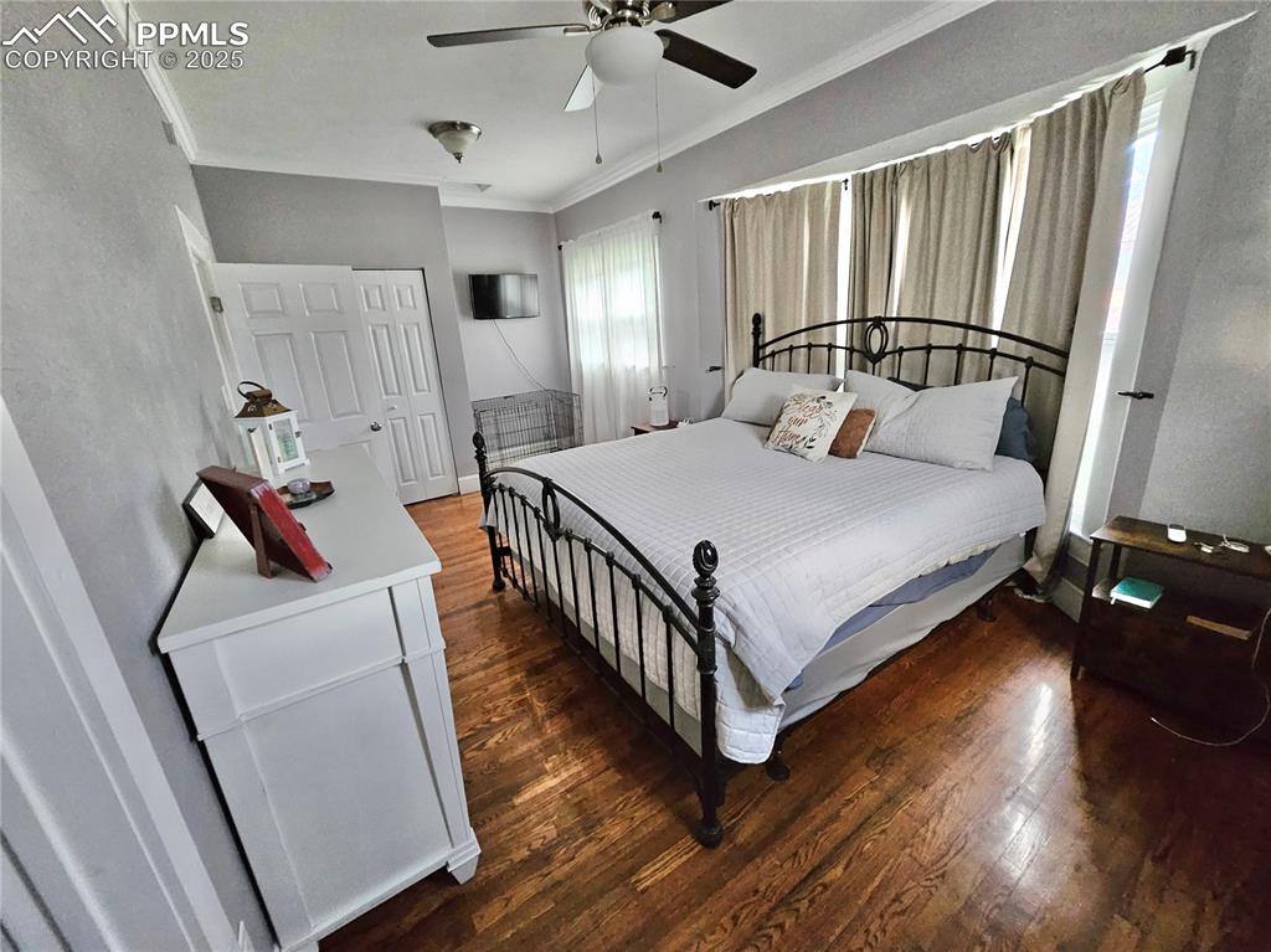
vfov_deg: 89.9
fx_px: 477
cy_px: 476
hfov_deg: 106.2
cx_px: 636
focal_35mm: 13
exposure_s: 1/30
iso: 640
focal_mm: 1.7
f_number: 2.2
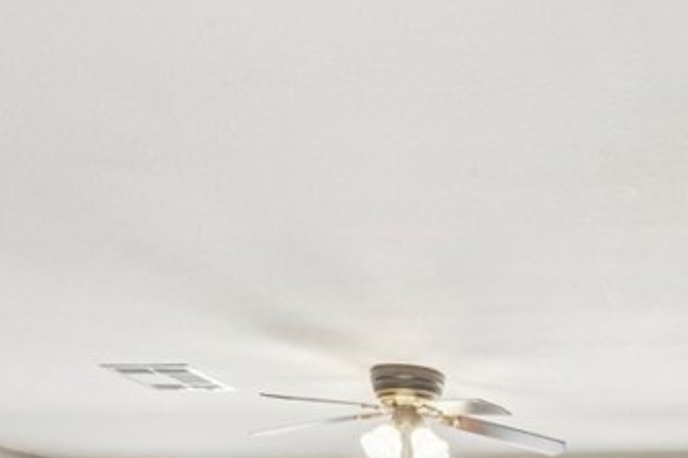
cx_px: 797
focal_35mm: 52
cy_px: 655
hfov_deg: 32.5
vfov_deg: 22.2
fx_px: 993
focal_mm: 17
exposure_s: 1/60
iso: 3200
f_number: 16
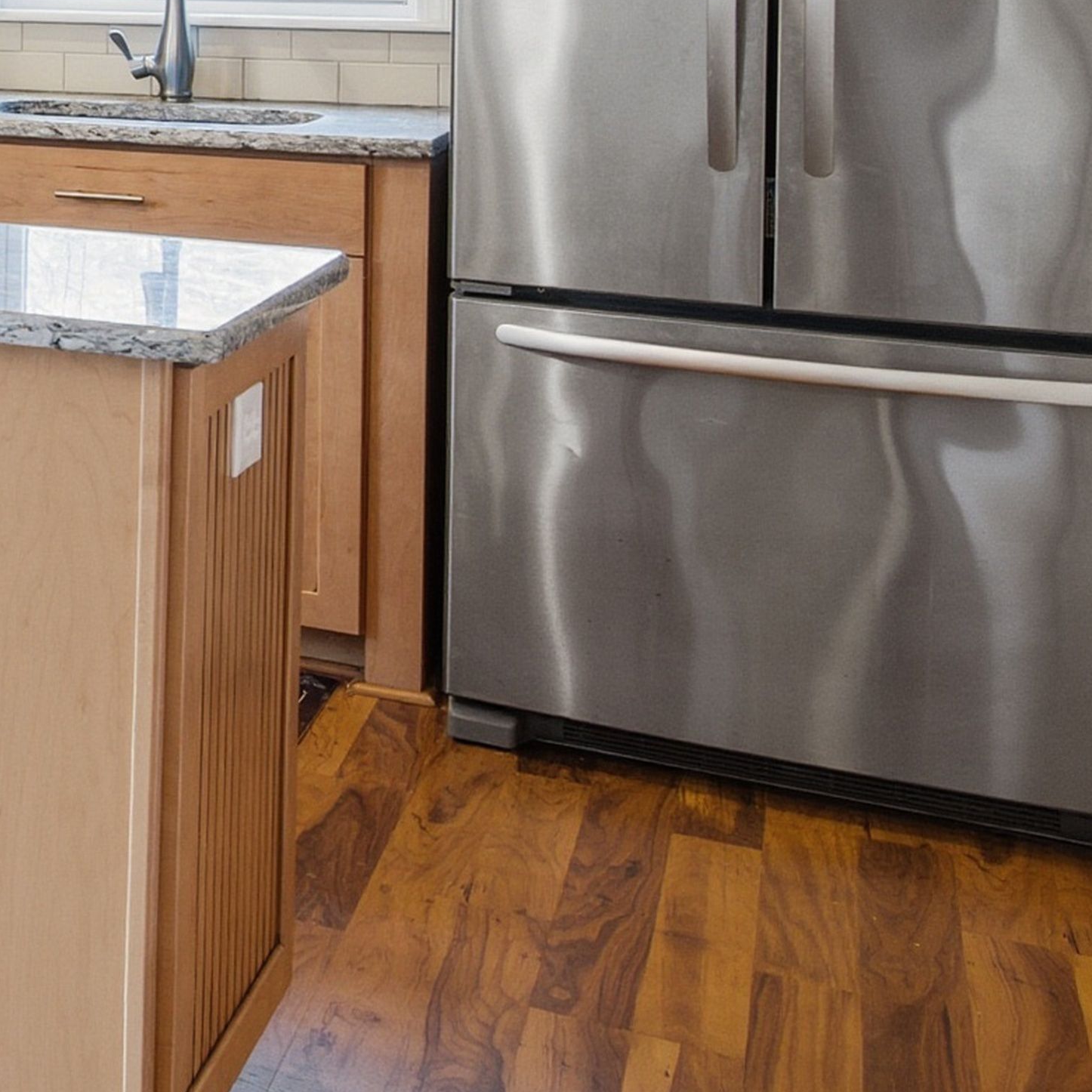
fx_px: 2348
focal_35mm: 66
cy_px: -31
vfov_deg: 24.8
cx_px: -1174
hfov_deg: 17.4
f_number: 8
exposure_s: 1/640
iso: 400
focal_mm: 18.5
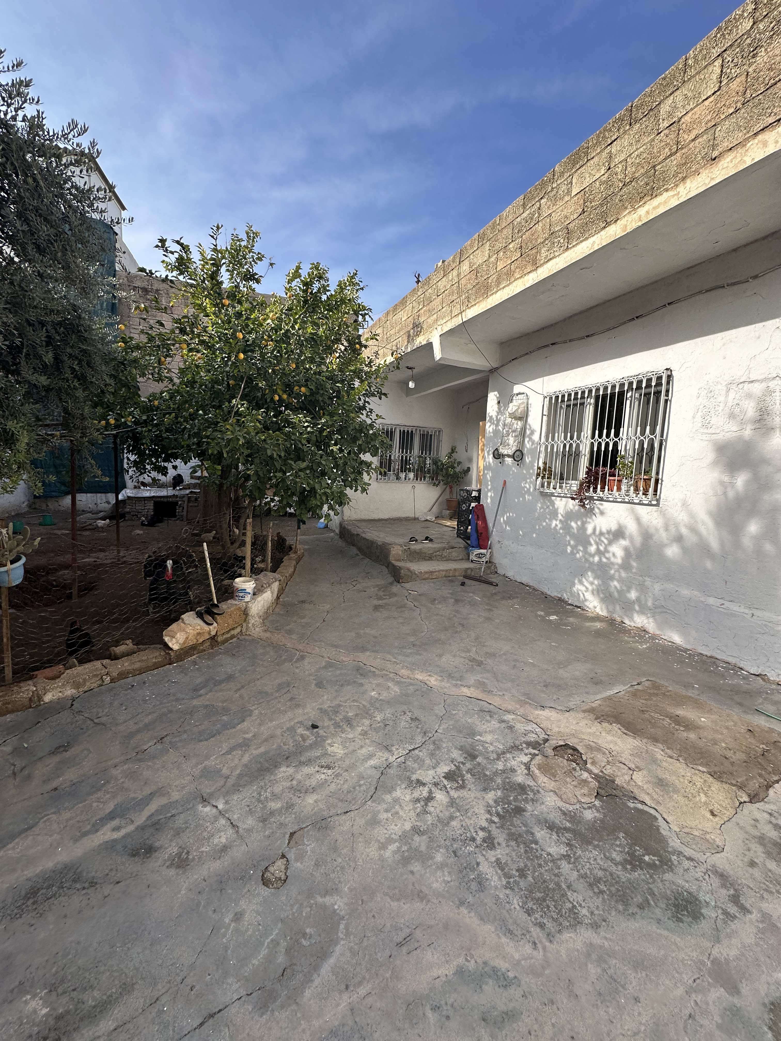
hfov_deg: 85.7
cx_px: 390
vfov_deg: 102.1
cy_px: 520
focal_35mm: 14
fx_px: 421
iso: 40
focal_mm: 2.22
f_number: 2.2
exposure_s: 1/868
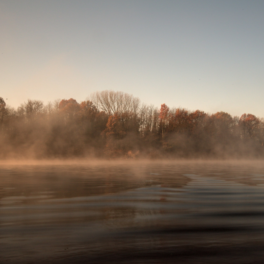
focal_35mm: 38
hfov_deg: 43.3
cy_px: 133
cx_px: 174
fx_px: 328
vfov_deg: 43.9
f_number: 22
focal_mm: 28
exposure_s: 1/1.6
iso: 100
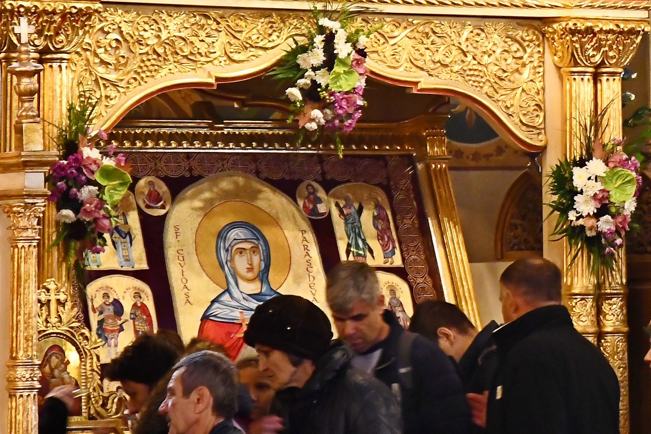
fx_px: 1790
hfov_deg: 20.6
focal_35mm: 99
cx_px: 326
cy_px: 217
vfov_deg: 13.8
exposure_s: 1/25
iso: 3200
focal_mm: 66
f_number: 4
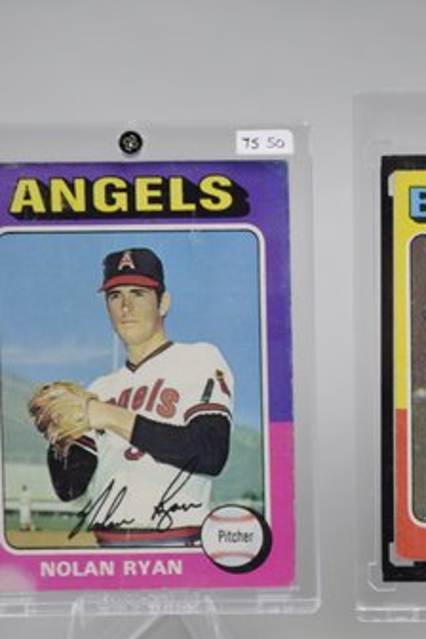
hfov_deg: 10.6
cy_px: 402
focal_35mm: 127
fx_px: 2254
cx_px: 525
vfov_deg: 16.1
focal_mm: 40
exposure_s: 1/60
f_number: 4
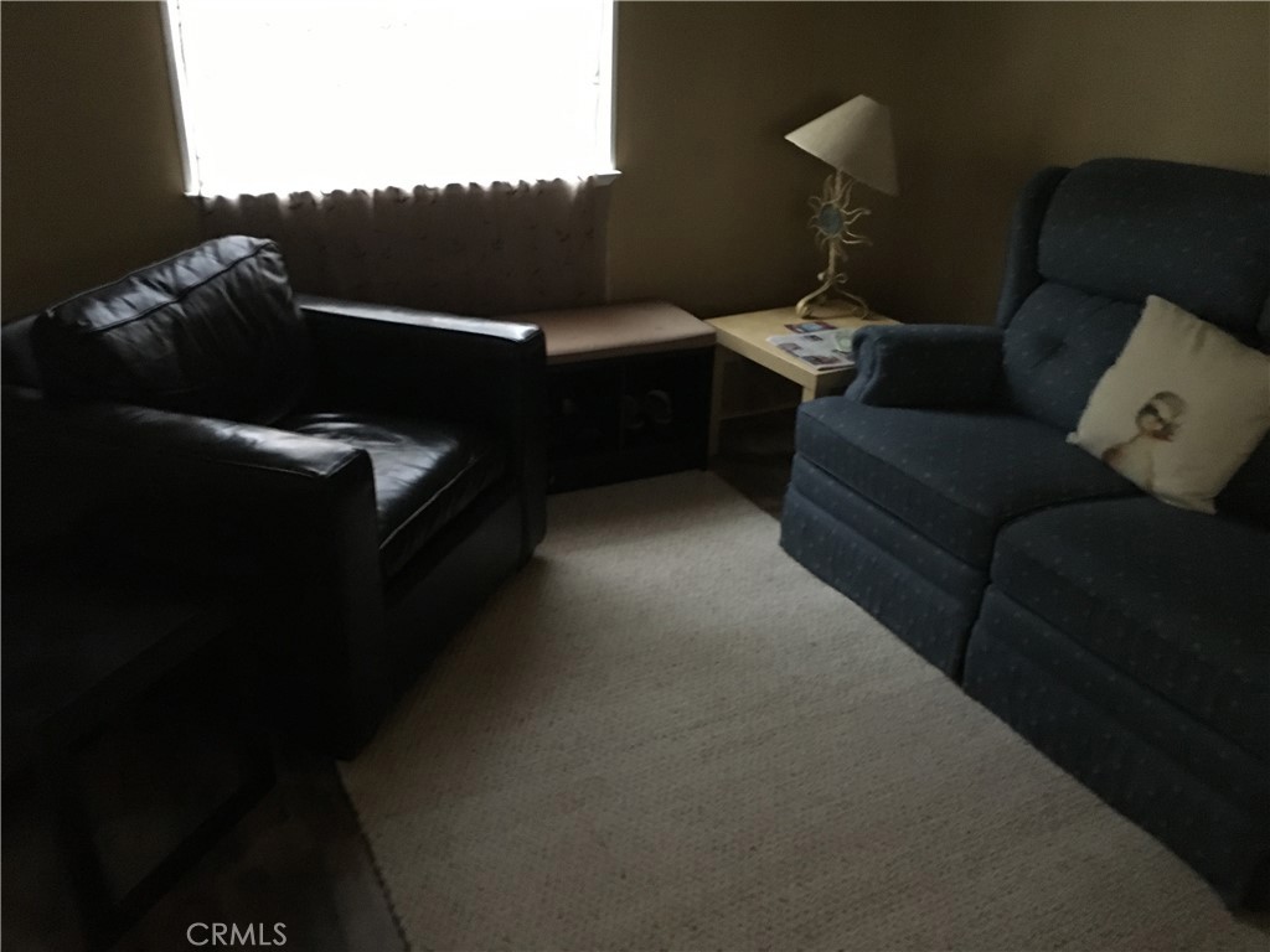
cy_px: 476
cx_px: 635
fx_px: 1064
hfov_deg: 61.7
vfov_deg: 48.2
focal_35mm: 29
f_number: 2.2
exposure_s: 1/15
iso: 320
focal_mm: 4.15
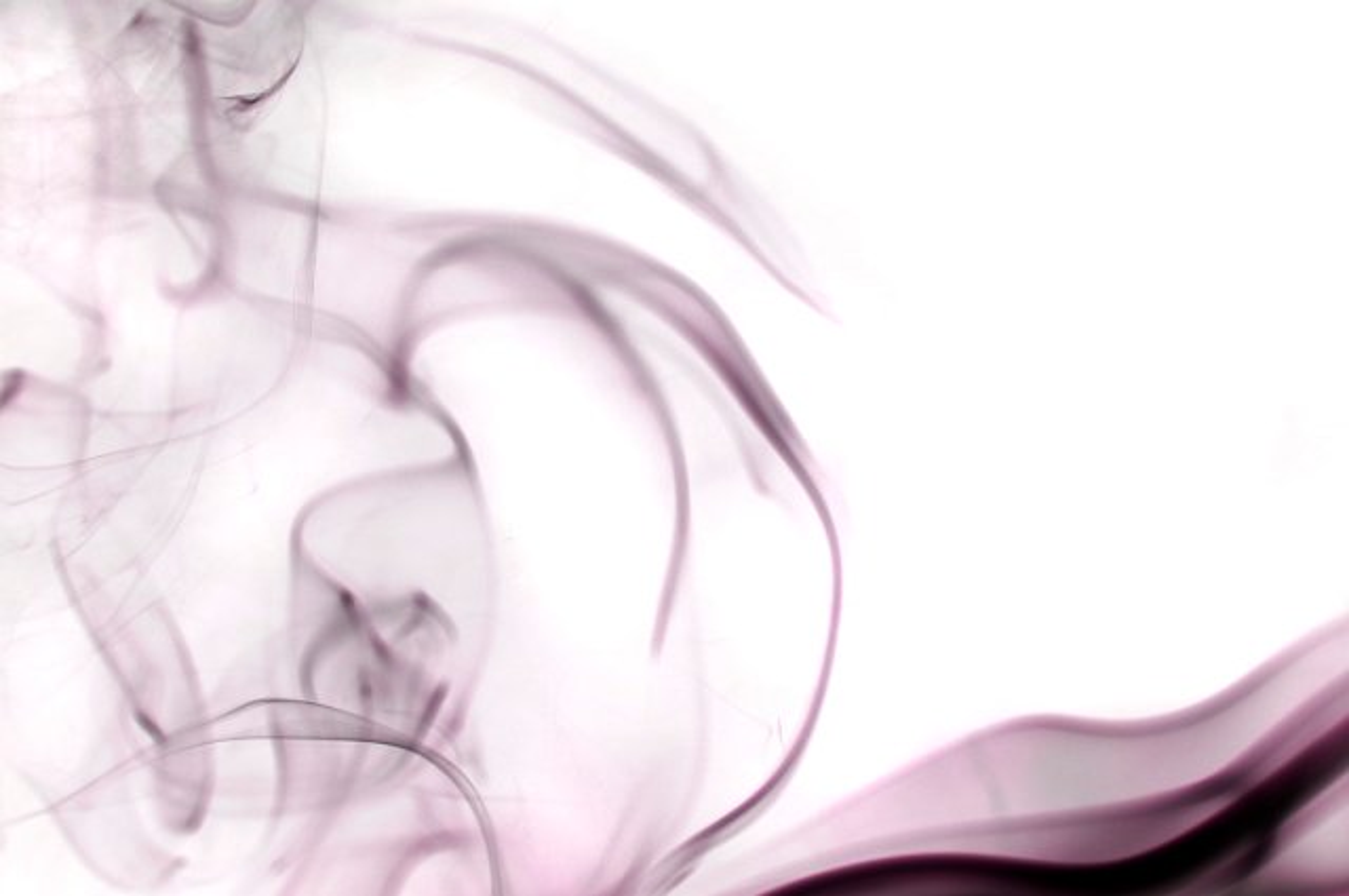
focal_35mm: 50
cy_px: 448
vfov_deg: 26.9
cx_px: 674
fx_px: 1871
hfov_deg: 39.6
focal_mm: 50
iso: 200
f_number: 5.6
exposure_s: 1/60
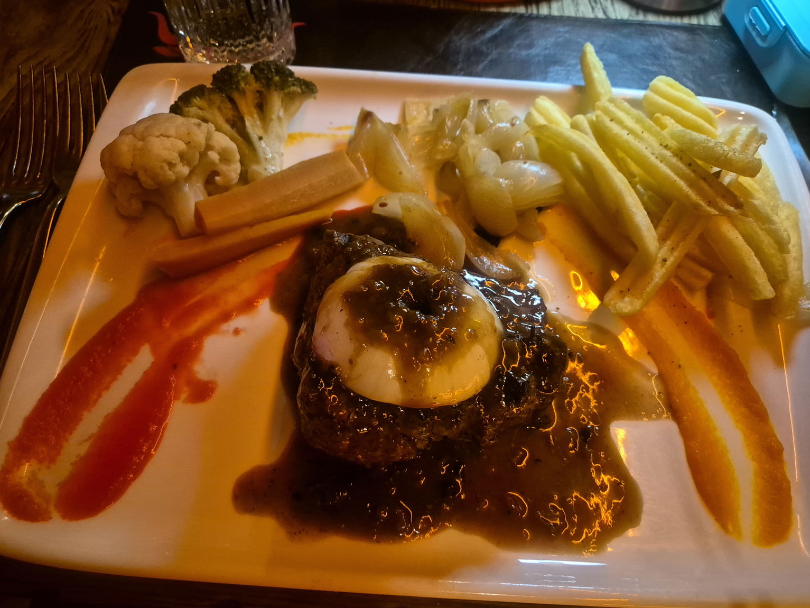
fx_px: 562
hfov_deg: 71.6
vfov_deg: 56.8
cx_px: 416
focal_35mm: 24
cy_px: 314
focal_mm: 5.4
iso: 2000
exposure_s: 1/100
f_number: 1.8
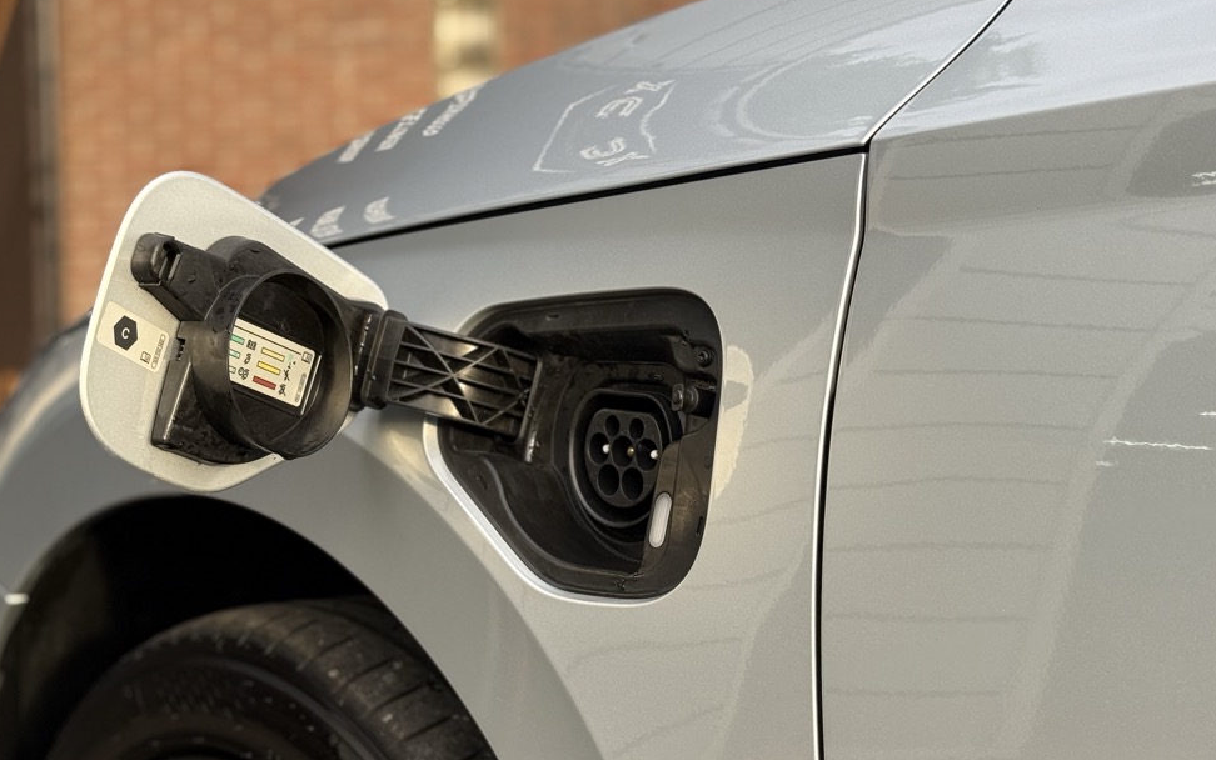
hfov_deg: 30.6
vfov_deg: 19.4
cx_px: 524
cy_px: 441
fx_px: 2221
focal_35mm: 67
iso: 80
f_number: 1.78
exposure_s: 1/405
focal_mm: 6.76
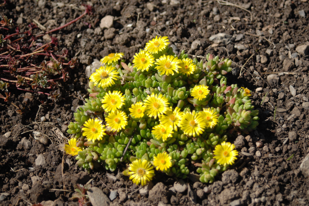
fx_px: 900
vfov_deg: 13.0
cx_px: 154
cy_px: 103
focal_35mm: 105
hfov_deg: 19.5
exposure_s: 1/200
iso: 100
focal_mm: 70
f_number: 5
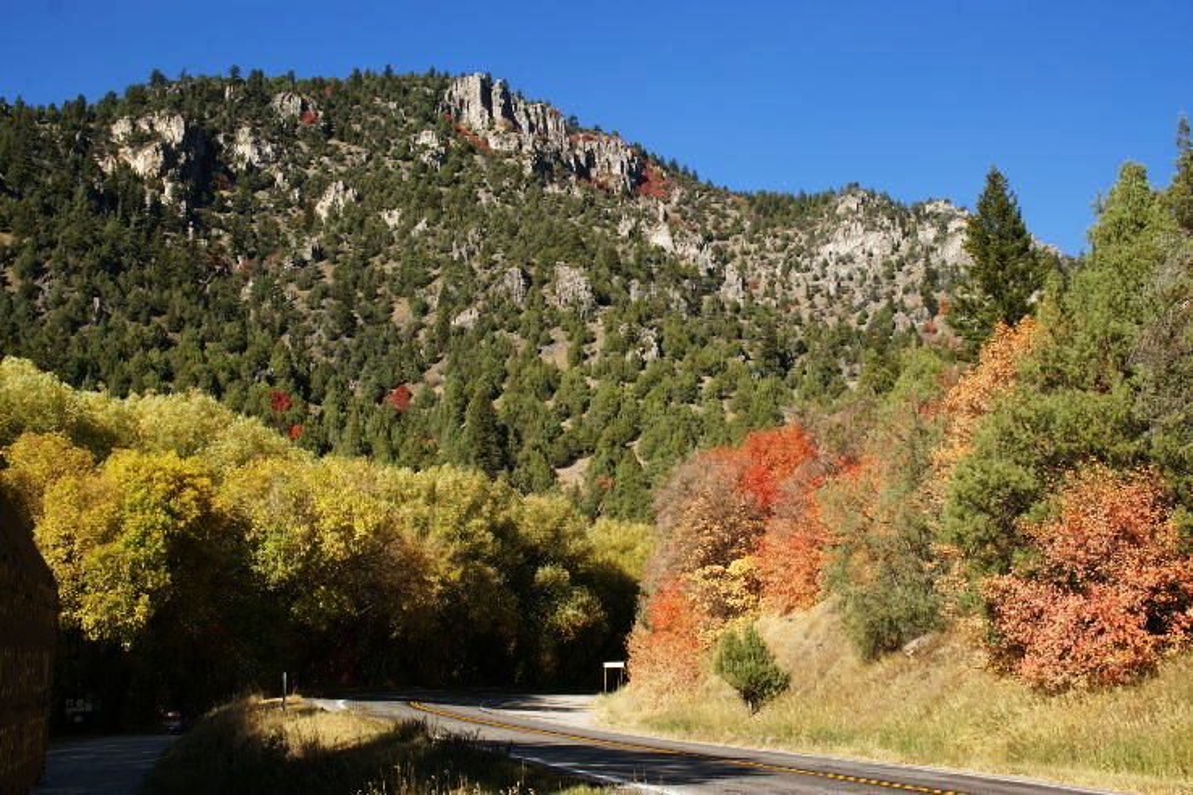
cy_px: 398
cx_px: 596
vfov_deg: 31.9
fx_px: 1392
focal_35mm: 42
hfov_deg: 46.4
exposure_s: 1/125
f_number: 11
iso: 100
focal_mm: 28
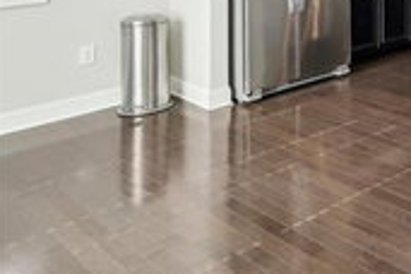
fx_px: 514
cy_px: -94
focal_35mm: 45
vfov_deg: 25.3
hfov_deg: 30.8
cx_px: 570
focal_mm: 16
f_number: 8
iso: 250
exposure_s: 1/30
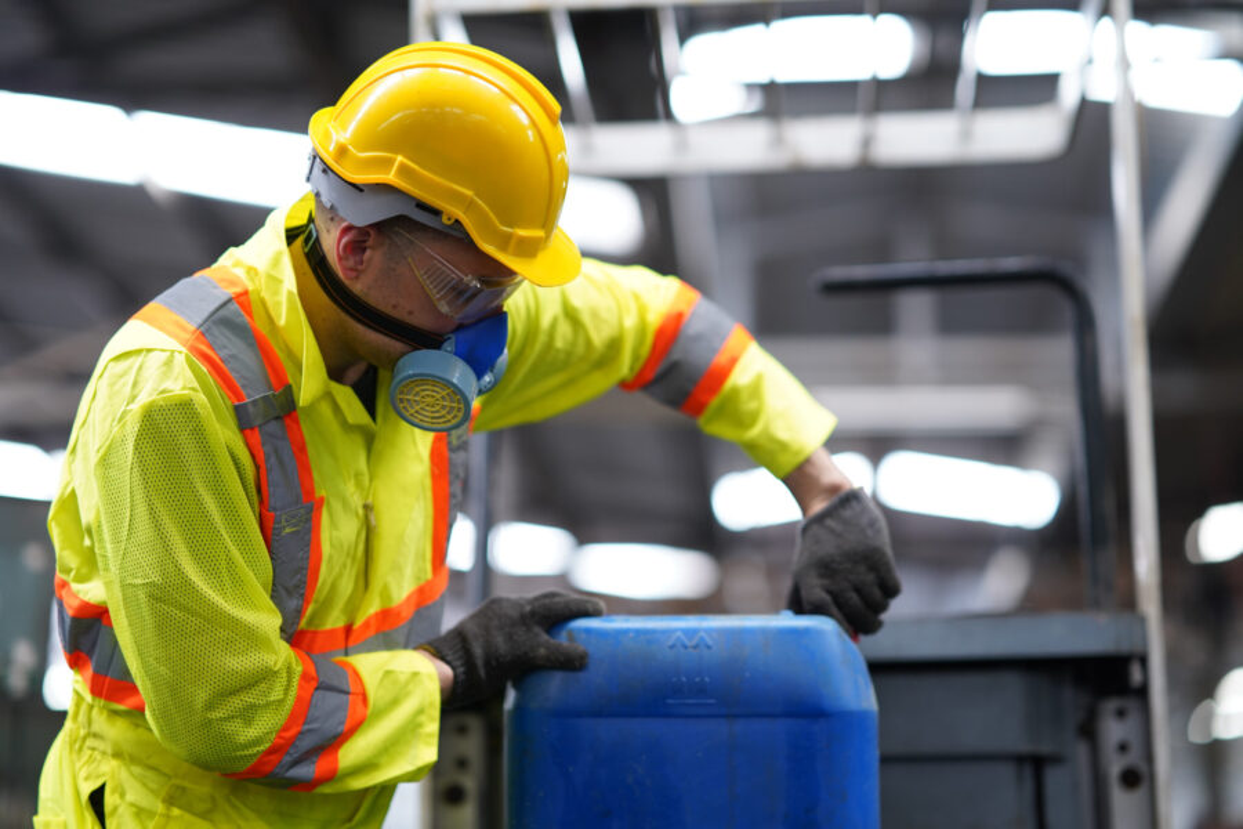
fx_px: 2935
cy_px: 414
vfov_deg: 16.1
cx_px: 622
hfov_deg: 23.9
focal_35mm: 85
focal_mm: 85
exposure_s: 1/320
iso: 500
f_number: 1.6
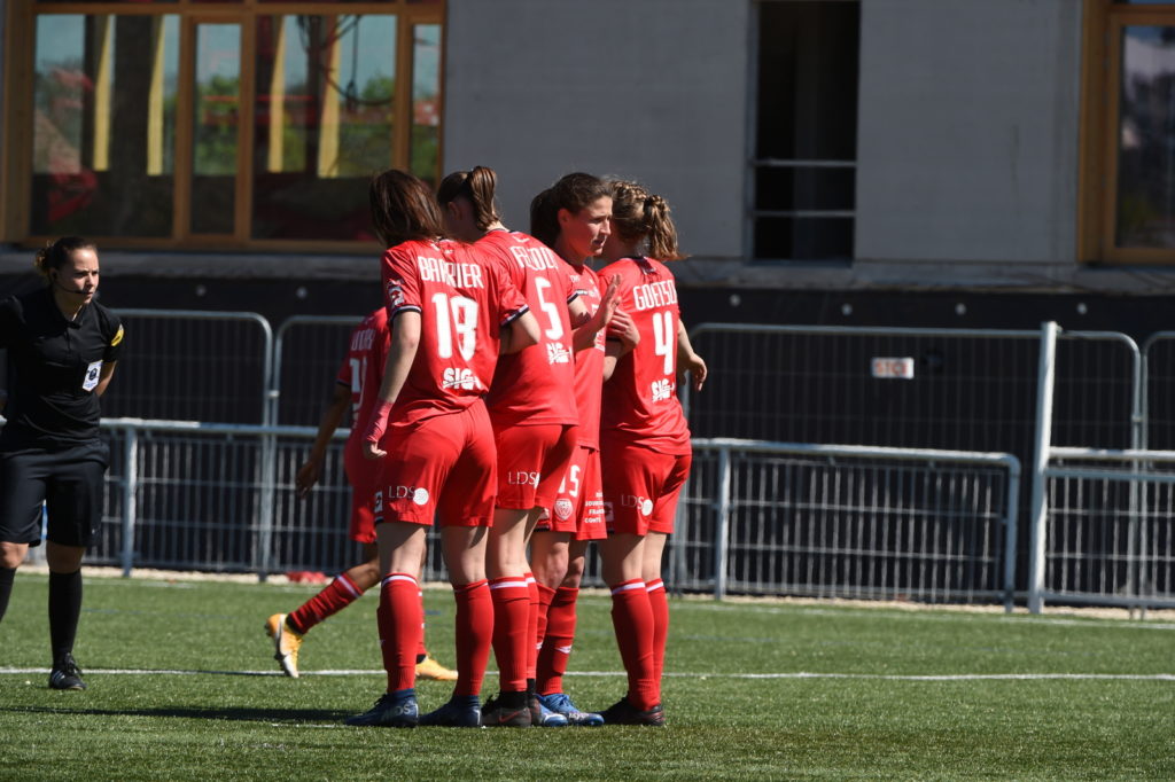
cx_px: 588
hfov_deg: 6.6
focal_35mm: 310
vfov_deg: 4.4
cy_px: 391
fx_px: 10114
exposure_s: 1/500
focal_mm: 310
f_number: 11
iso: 320
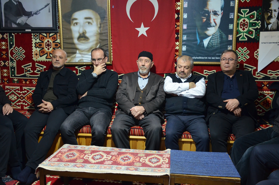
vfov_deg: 36.7
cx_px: 140
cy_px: 92
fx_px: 278
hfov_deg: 53.2
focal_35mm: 36
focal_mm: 24
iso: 1400
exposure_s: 1/30
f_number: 3.8
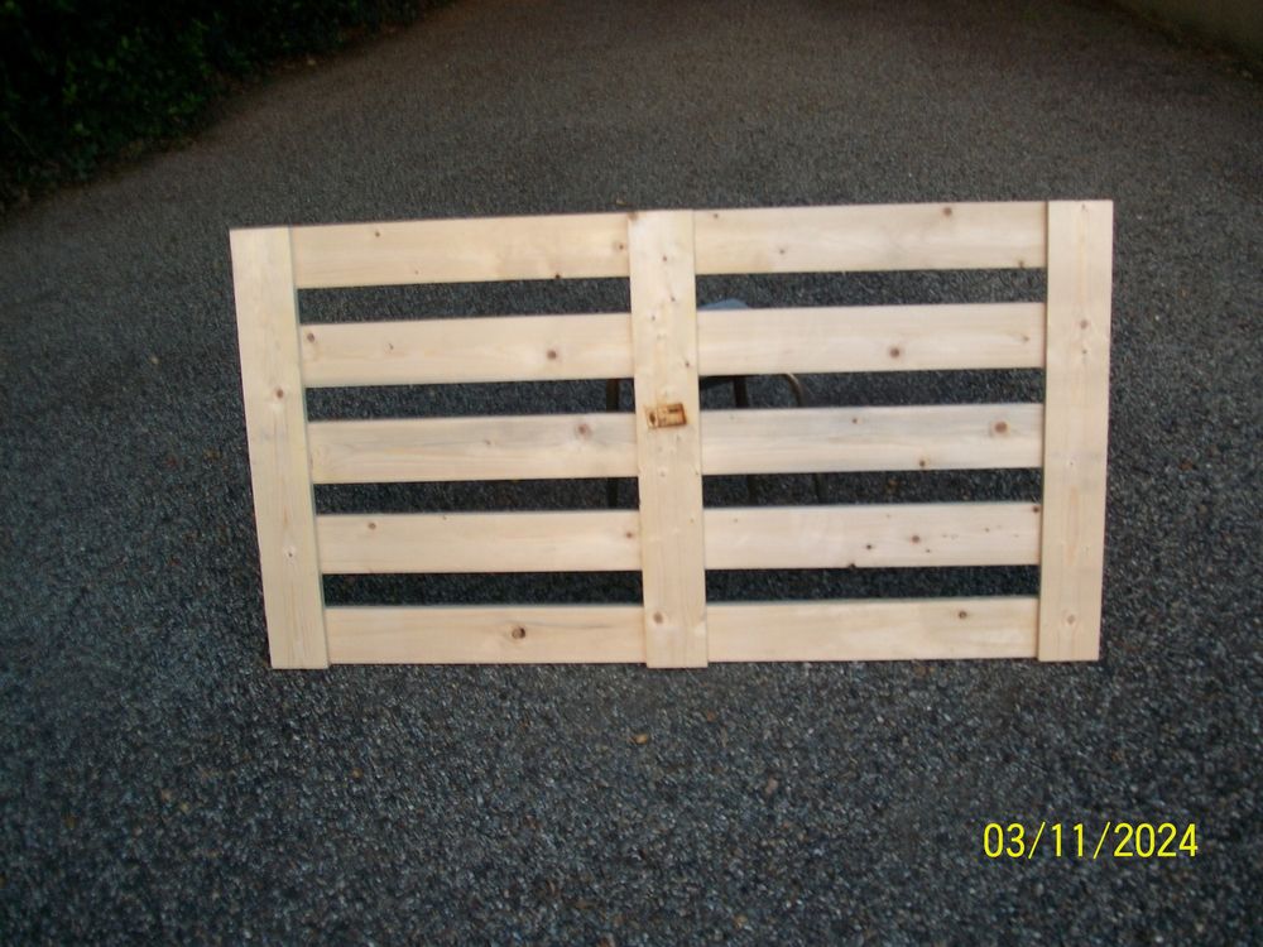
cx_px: 632
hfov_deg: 51.4
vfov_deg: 39.7
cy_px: 474
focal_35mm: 36
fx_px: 1313
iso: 80
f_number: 2.7
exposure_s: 1/40
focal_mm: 6
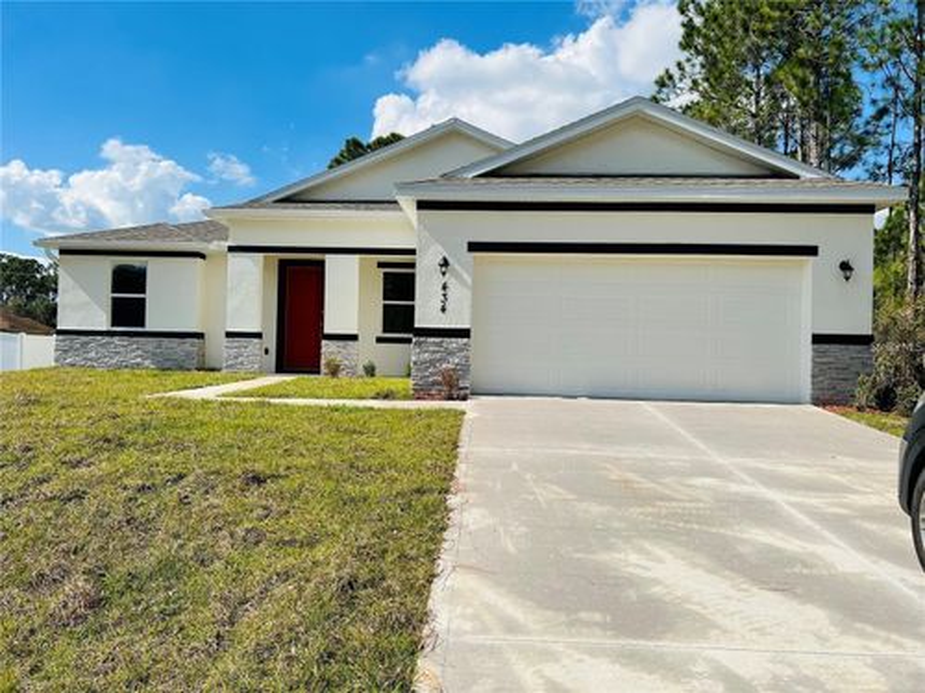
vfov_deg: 53.1
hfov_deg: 67.3
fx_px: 695
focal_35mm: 26
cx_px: 462
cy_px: 346
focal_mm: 5.7
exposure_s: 1/6579
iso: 50
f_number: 1.5
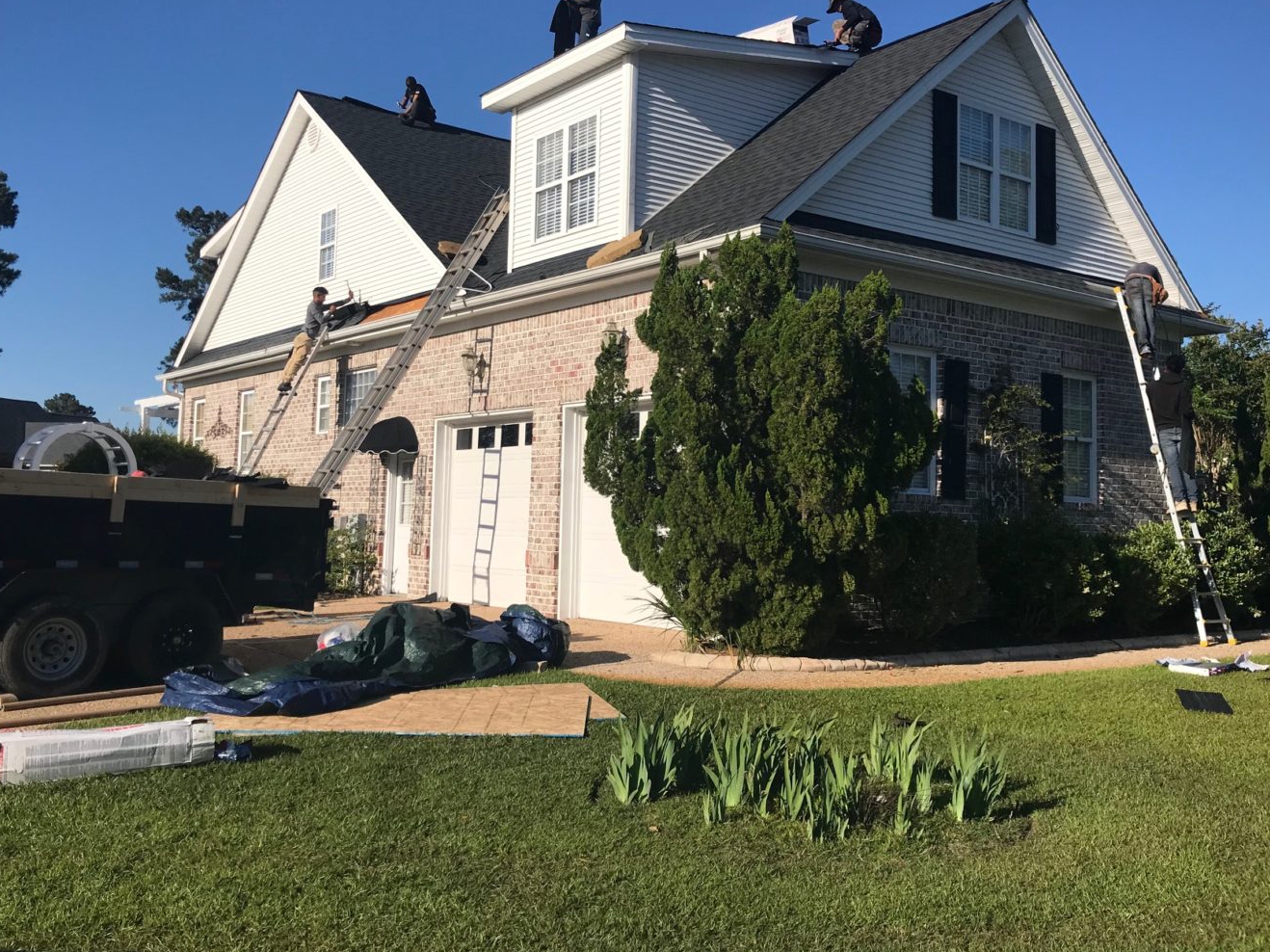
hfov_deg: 54.0
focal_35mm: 34
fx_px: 1247
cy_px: 417
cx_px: 637
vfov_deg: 41.7
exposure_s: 1/3096
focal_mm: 3.99
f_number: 1.8
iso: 20
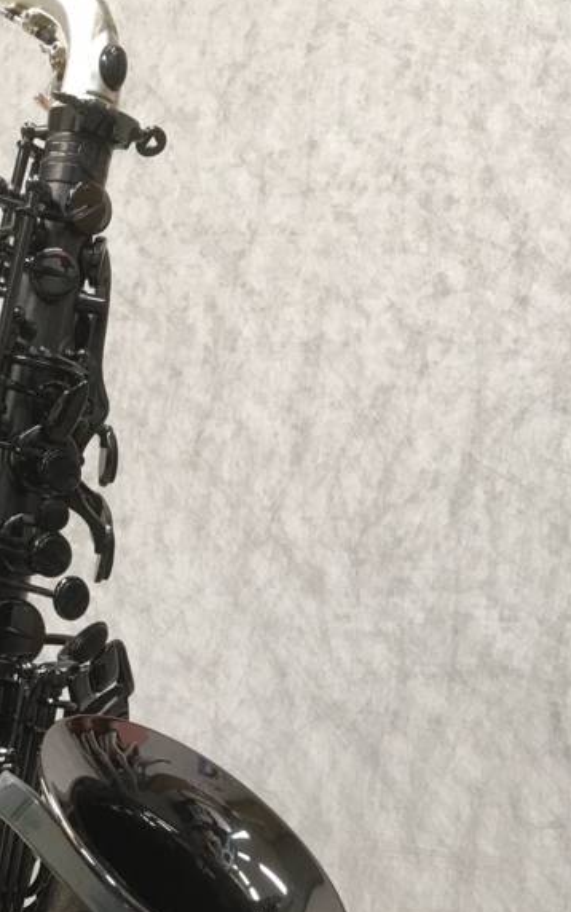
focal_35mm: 55
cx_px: 49
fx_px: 1368
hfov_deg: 22.9
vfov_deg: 35.5
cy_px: 754
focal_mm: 4.15
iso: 40
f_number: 2.2
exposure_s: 1/30
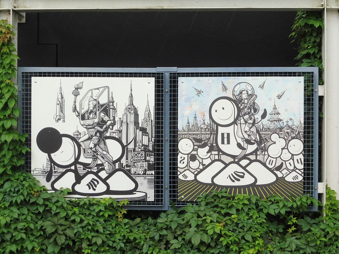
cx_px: 170
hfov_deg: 26.0
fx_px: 734
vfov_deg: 19.6
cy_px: 127
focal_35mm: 75
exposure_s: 1/60
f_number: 5
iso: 125
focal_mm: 13.3
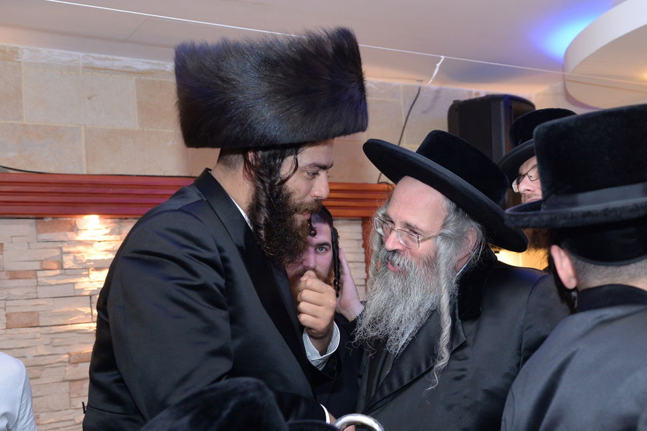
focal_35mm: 55
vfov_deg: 24.6
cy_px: 250
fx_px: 989
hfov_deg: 36.0
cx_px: 409
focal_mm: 38
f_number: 4
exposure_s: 1/125
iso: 1600
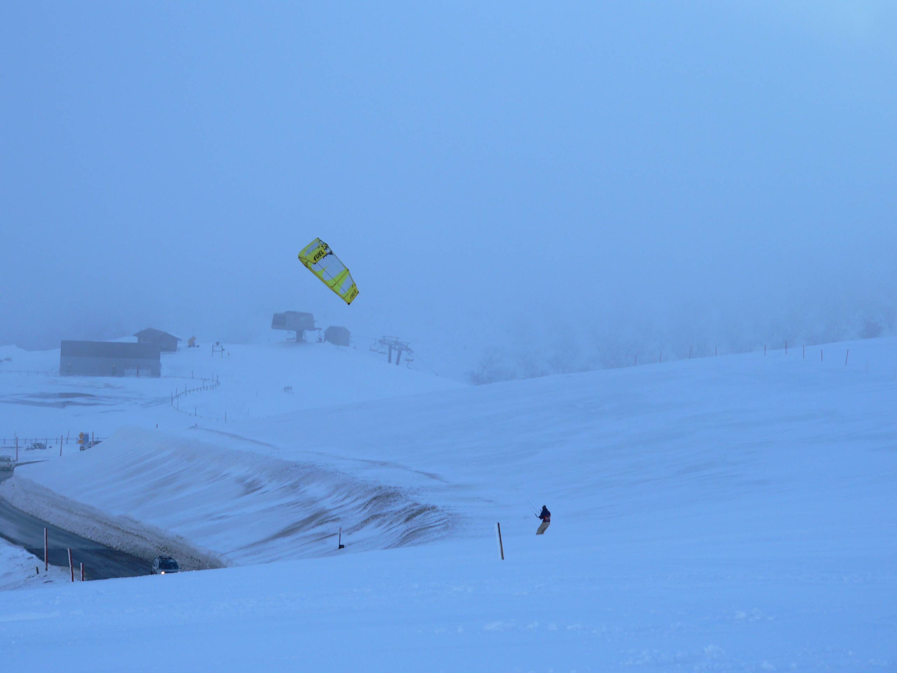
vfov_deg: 11.1
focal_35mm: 133
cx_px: 448
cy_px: 336
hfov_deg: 14.8
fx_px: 3446
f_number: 4
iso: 80
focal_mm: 22.1
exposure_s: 1/200
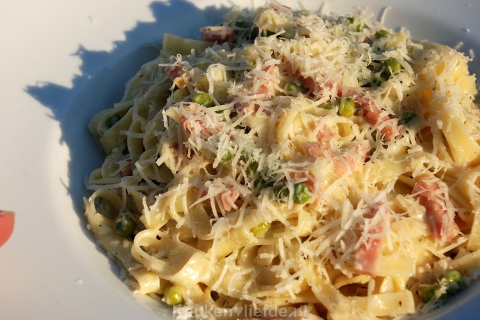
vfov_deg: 17.3
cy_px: 158
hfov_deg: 25.7
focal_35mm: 79
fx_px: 1053
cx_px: 240
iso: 100
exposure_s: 1/200
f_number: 7.1
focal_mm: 52
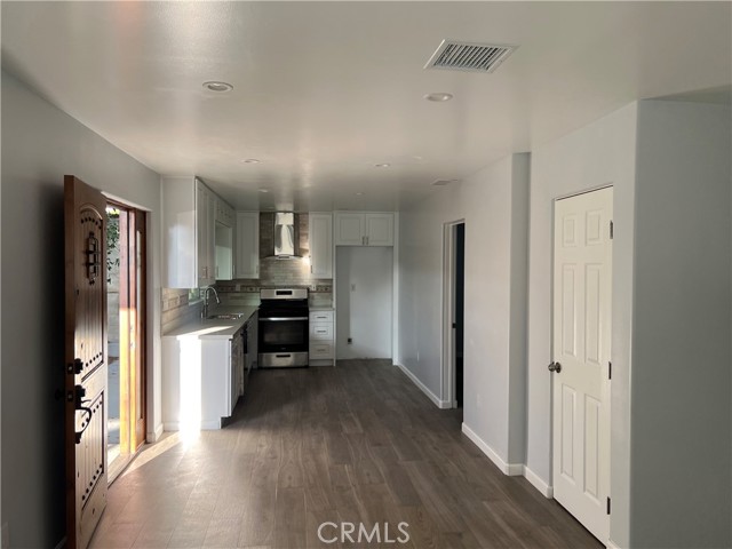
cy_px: 274
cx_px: 366
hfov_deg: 67.3
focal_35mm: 26
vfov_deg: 53.1
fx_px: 550
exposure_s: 1/121
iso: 64
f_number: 1.5
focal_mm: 5.7
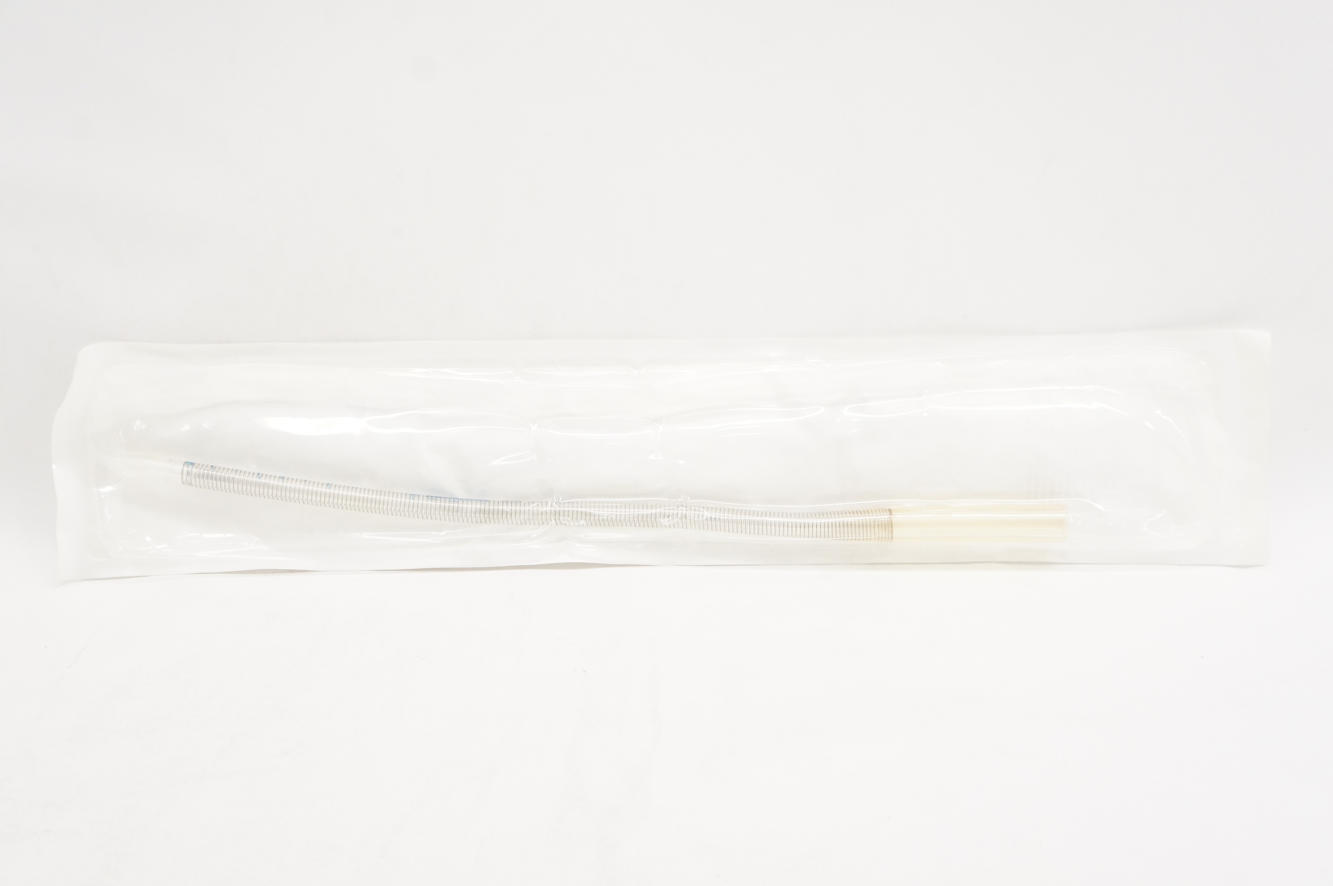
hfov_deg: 45.0
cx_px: 666
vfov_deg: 30.8
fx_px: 1609
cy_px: 443
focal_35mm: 44
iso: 3200
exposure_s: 1/250
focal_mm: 29
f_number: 8
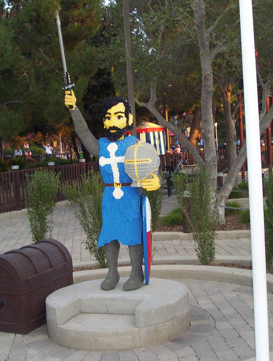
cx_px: 136
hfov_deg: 22.3
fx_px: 691
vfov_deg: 29.3
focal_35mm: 66
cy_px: 180
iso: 140
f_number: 3.26
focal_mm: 8.74
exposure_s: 1/80.5
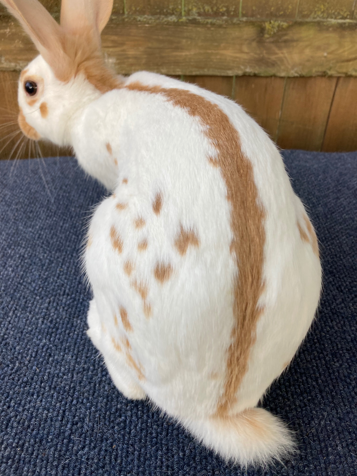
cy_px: 238
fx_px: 385
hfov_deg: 49.7
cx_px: 178
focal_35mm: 28
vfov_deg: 63.4
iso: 32
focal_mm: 3.99
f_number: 1.8
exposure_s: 1/121
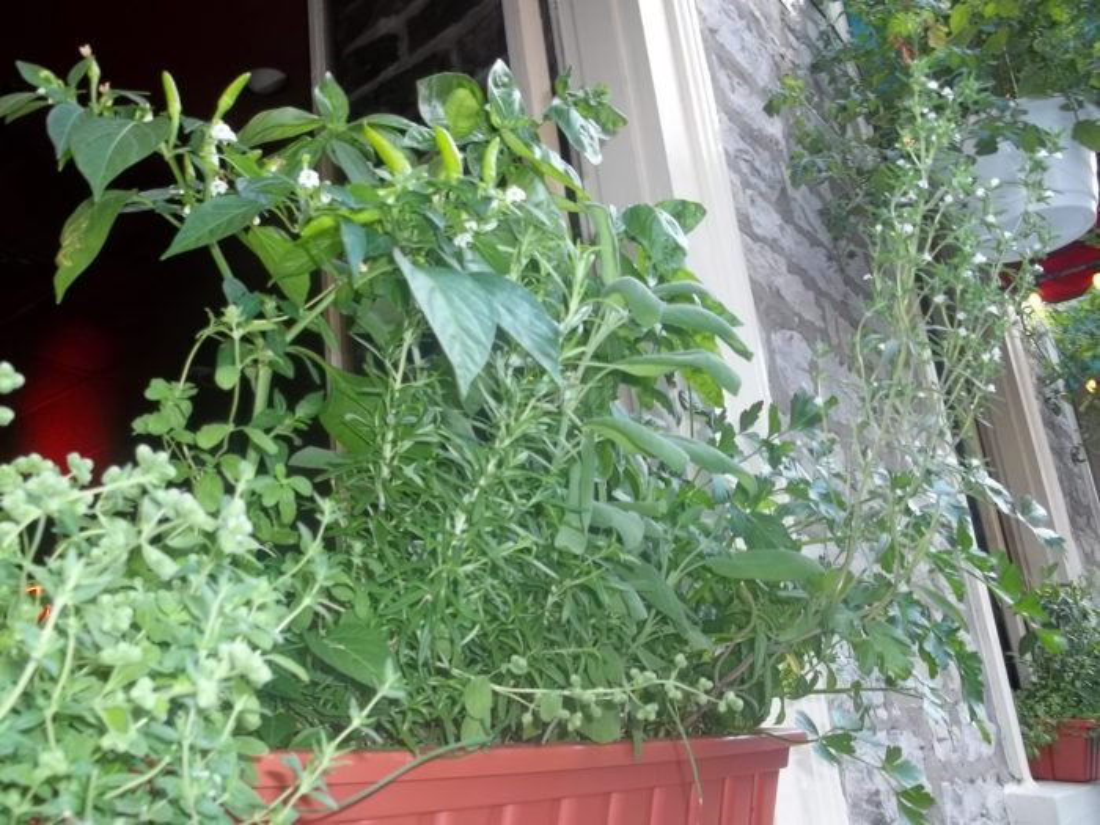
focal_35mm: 33
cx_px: 550
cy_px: 412
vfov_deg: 42.9
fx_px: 1049
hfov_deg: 55.4
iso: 64
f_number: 3.3
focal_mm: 5.9
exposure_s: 1/30
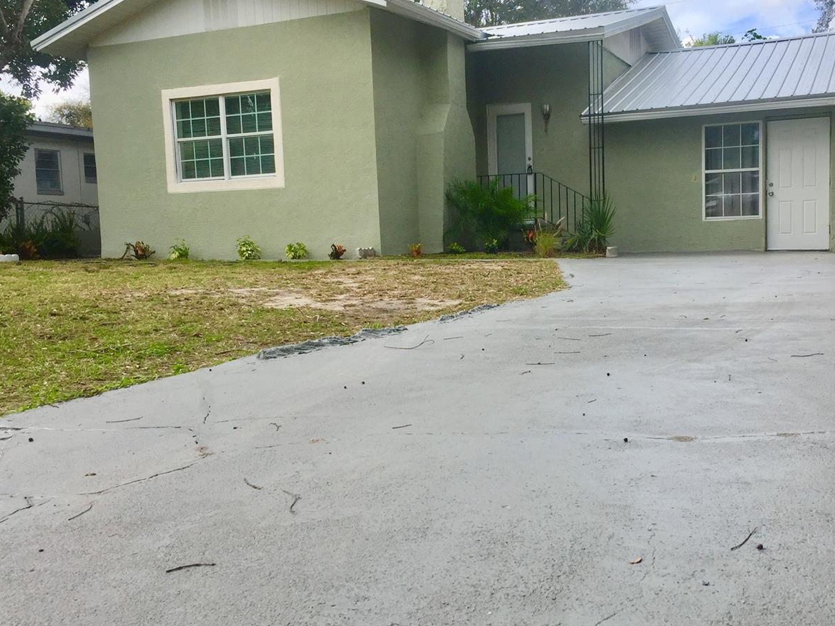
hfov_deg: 47.7
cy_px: 319
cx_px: 476
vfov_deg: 36.8
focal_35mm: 39
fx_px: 941
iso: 32
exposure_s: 1/1130
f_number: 2.2
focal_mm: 4.15
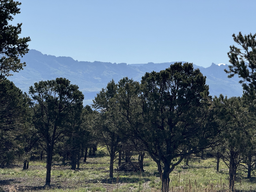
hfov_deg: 16.4
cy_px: 96
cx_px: 128
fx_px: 887
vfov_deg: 12.3
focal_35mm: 120
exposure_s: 1/2525
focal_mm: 15.66
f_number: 2.8
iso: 50
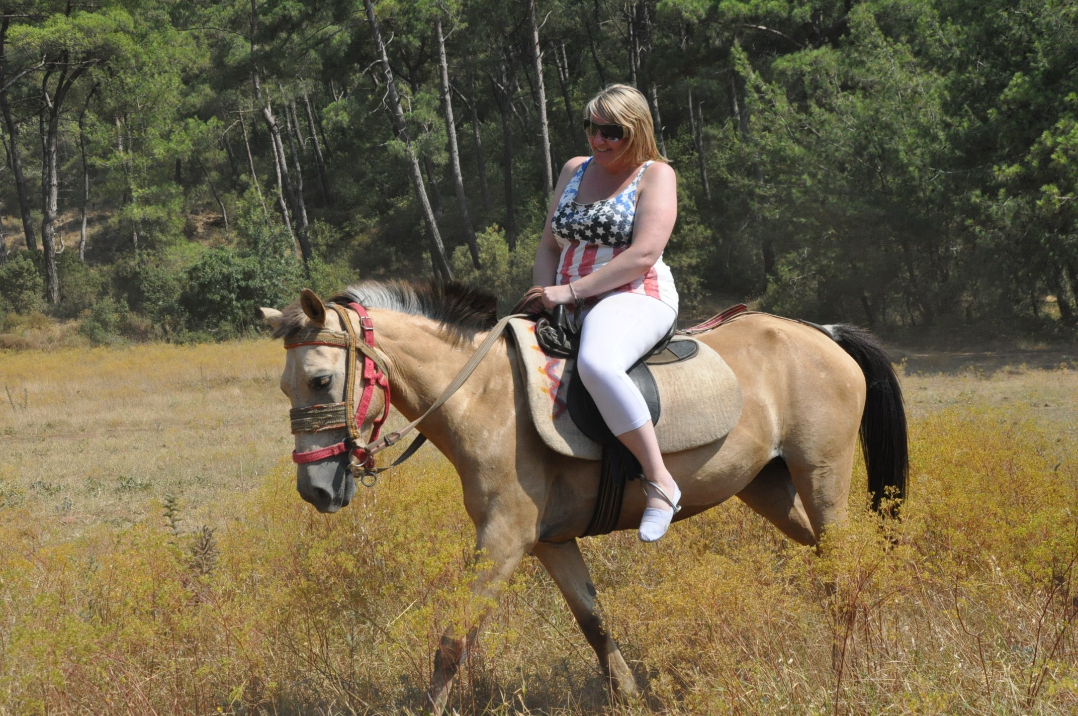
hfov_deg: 27.0
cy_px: 358
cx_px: 539
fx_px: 2243
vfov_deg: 18.1
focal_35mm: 75
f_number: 11
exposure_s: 1/2500
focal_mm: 50
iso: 1600
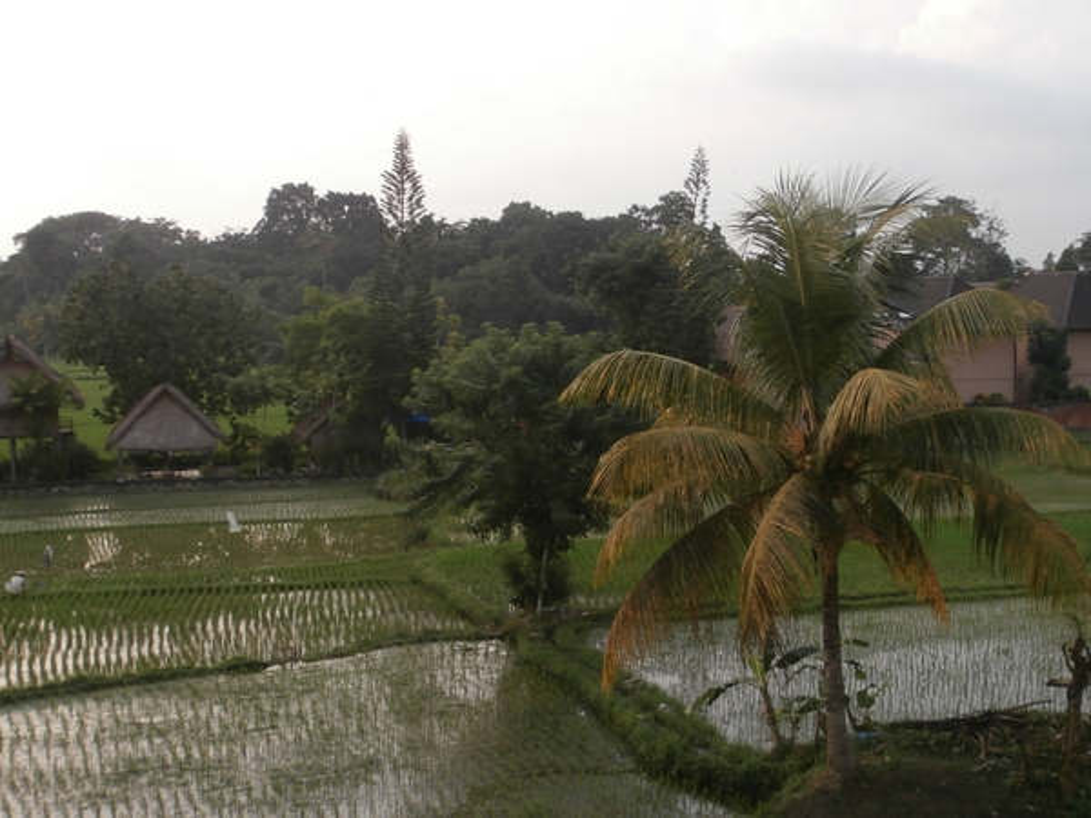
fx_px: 1481
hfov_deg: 40.4
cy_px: 409
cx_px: 546
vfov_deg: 30.9
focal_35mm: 47
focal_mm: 8.29
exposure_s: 1/40
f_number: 4.2
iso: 200
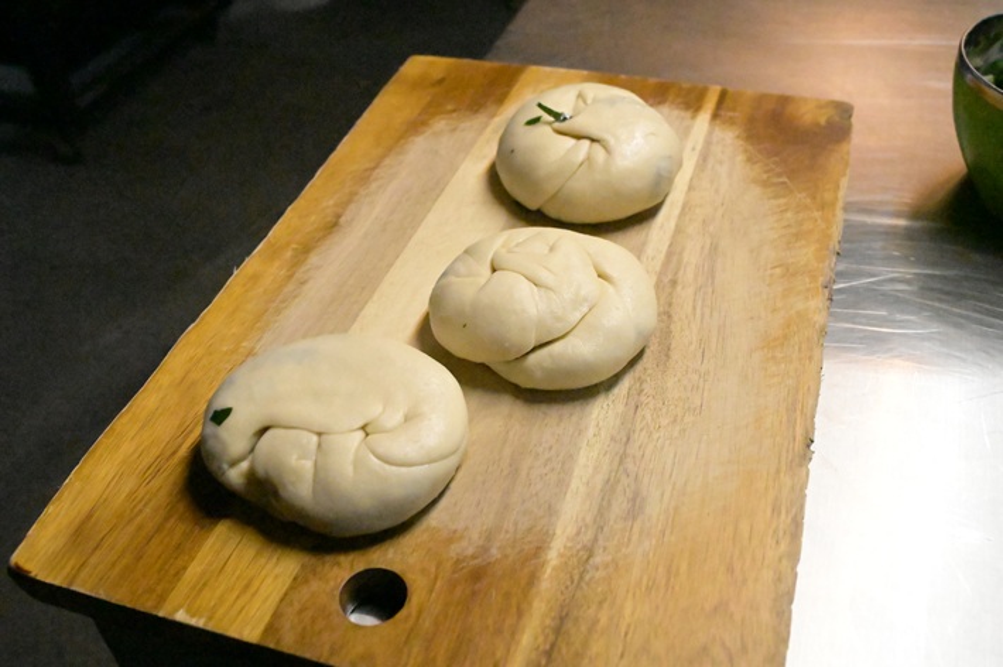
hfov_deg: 54.5
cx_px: 502
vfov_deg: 37.8
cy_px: 334
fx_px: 974
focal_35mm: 35
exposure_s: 1/5000
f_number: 7.1
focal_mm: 35
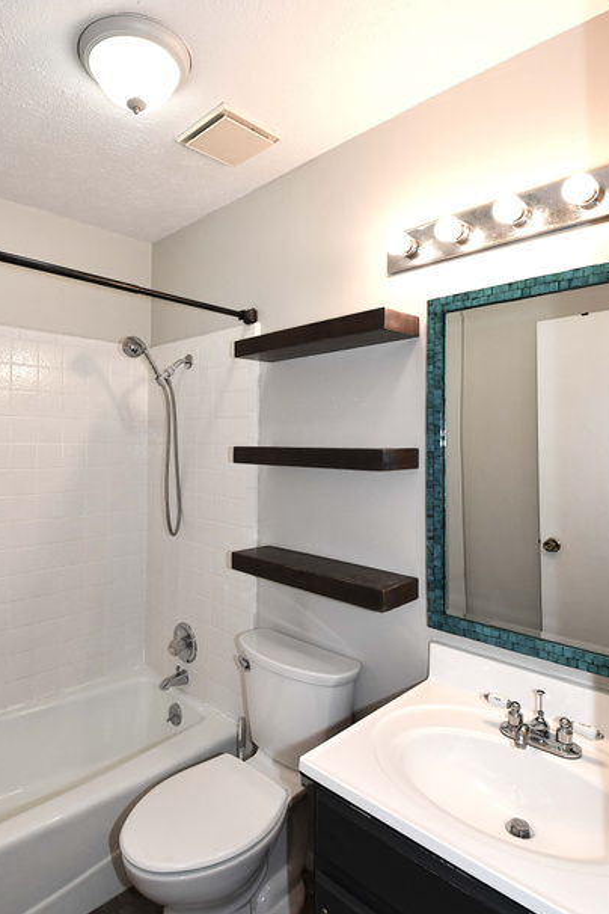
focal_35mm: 19
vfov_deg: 86.8
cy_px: 433
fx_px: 482
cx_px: 258
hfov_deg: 64.2
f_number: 7.1
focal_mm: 10
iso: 1000
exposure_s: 1/100
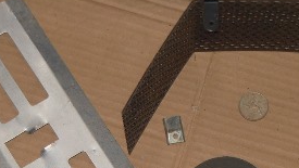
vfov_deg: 8.9
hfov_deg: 15.9
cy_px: 167
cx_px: 153
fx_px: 1071
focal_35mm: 135
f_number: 4.4
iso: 200
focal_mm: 13.6
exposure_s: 1/60
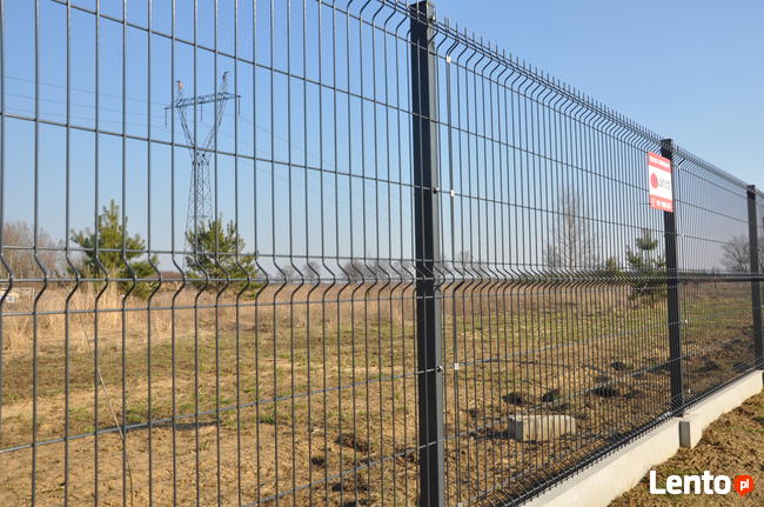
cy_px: 254
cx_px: 382
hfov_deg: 57.3
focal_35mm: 33
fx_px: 699
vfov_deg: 39.8
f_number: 11
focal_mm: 22
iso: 200
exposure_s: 1/125
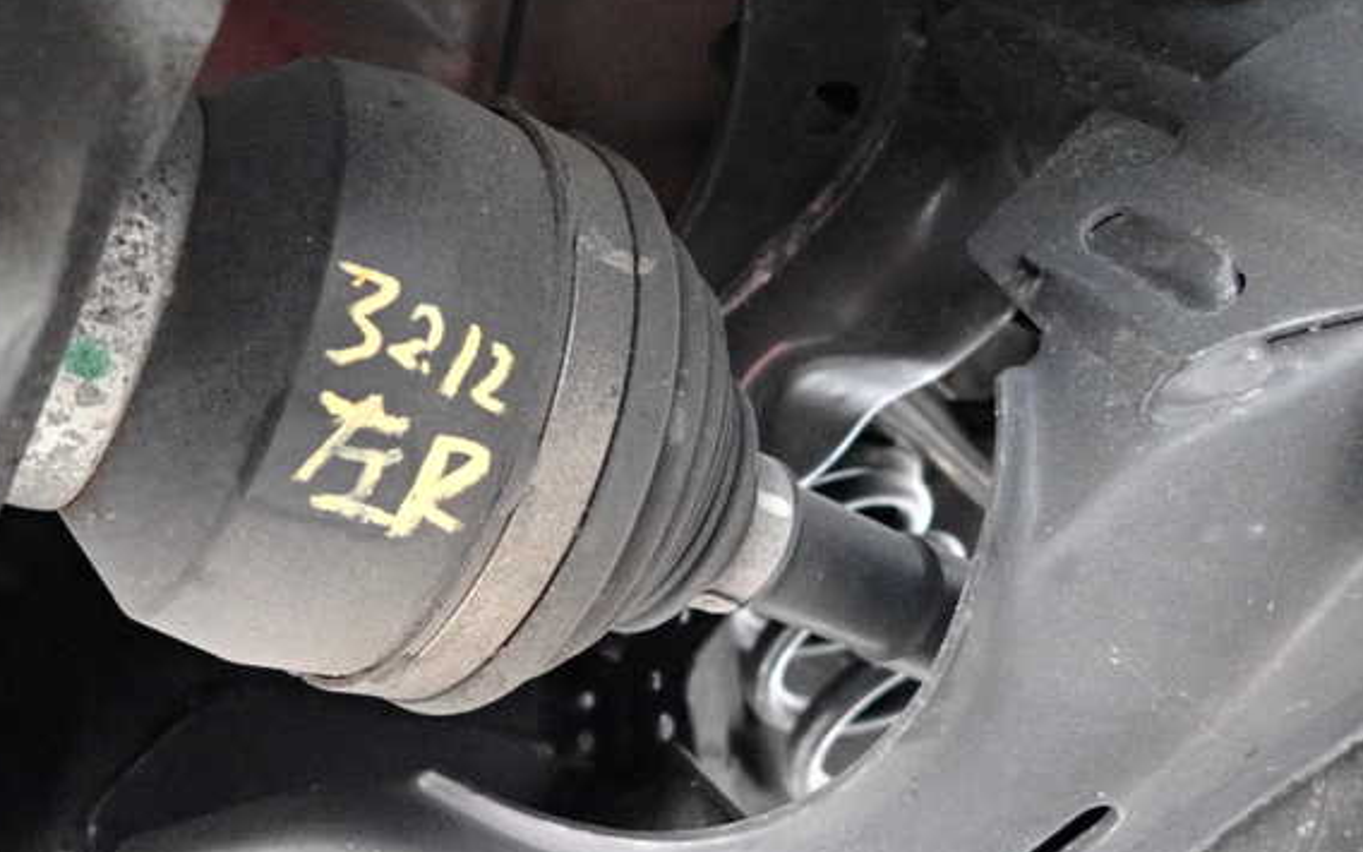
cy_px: 449
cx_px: 682
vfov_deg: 44.5
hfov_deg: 66.5
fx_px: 1040
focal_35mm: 28
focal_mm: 4.5
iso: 2500
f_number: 2
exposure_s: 1/125
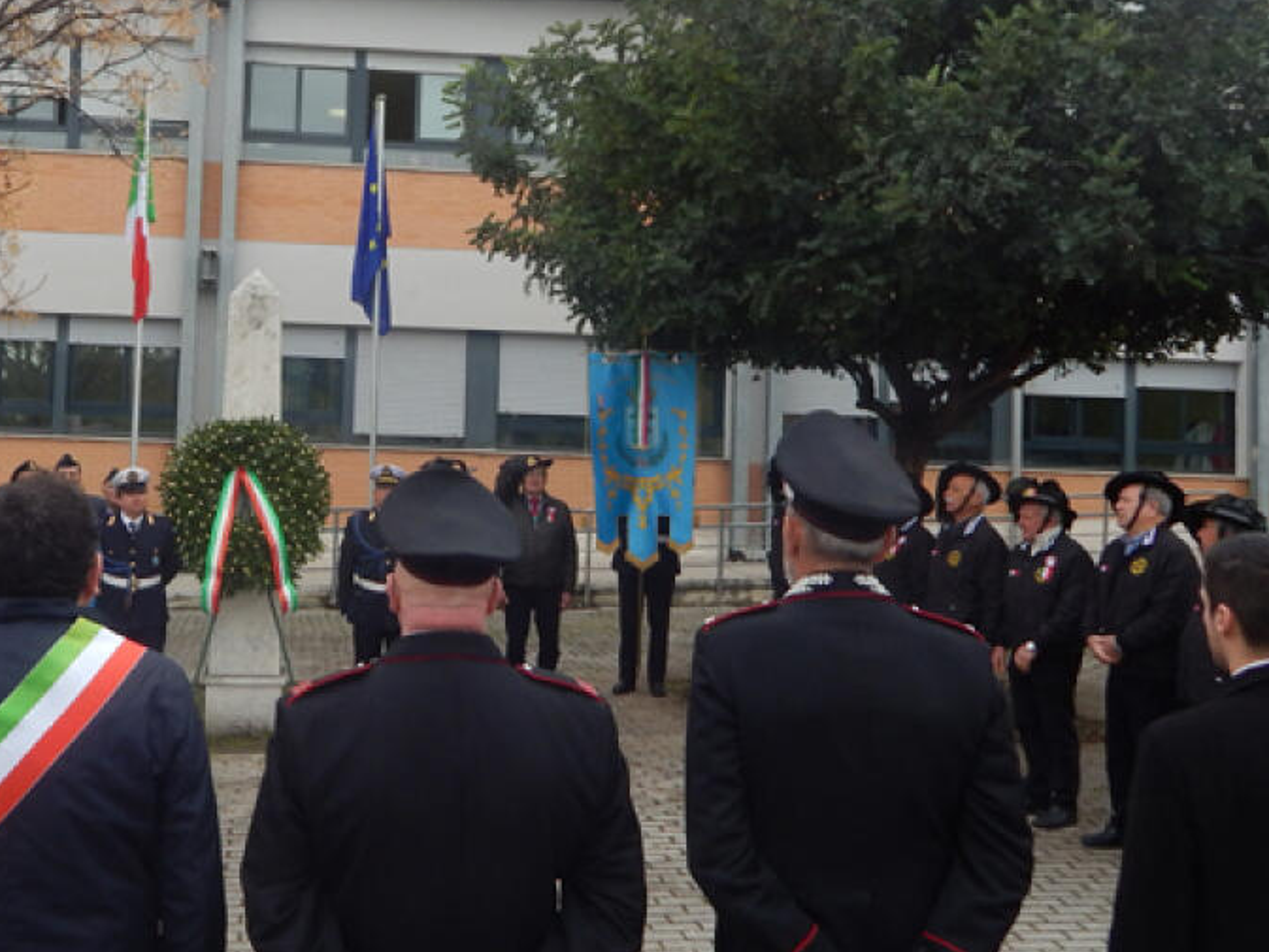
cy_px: 369
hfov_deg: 45.0
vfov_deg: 35.0
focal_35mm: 41
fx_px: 1503
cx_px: 415
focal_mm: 4
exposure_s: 1/200
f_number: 3
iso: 125
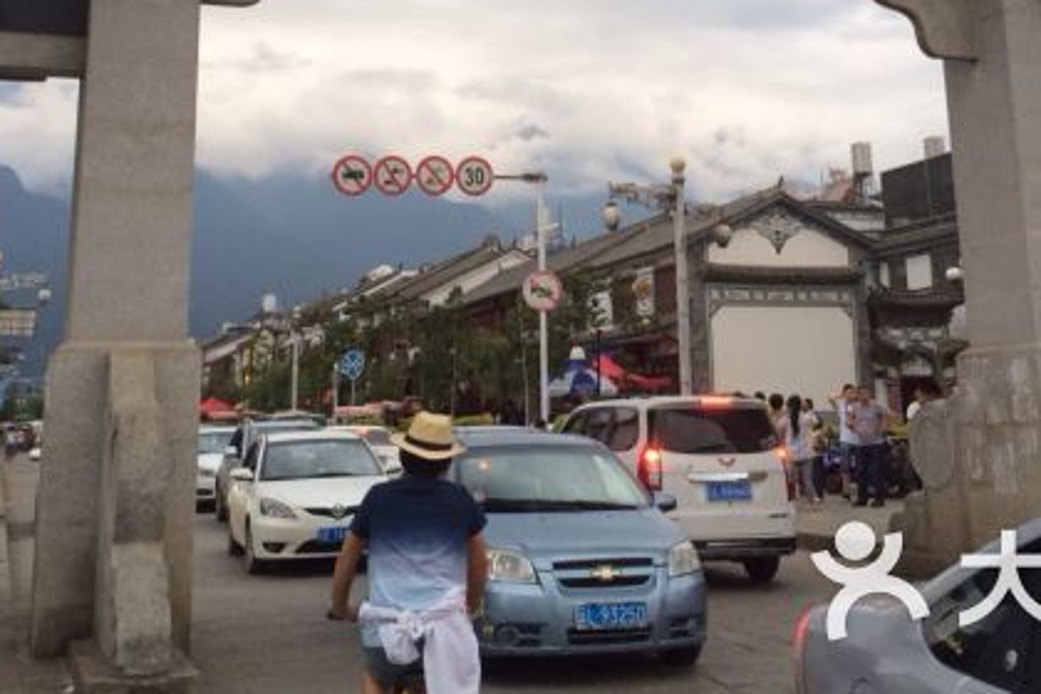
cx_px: 565
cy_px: 58
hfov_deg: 38.2
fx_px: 1504
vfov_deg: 25.1
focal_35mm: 52
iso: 40
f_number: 2.2
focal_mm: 4.12
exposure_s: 1/40
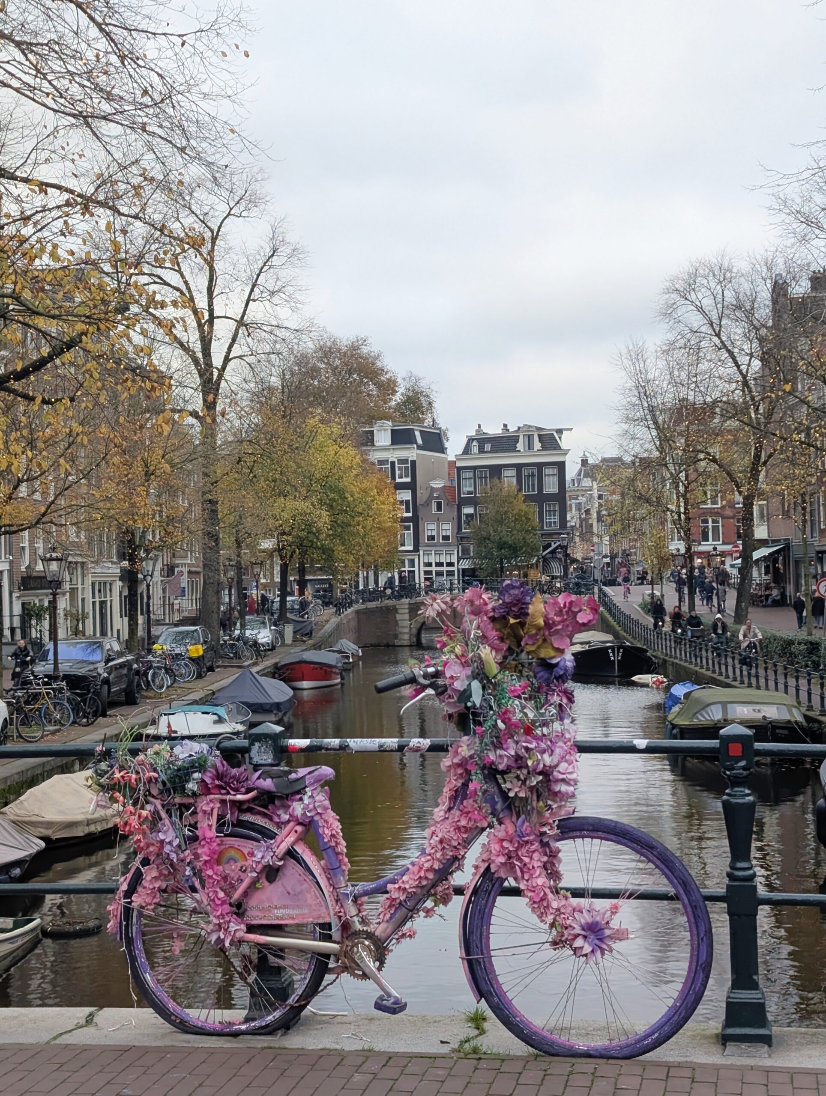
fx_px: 1555
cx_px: 413
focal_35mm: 49
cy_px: 548
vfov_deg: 38.9
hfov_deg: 29.8
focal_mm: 6.9
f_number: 1.68
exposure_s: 1/1667
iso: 520
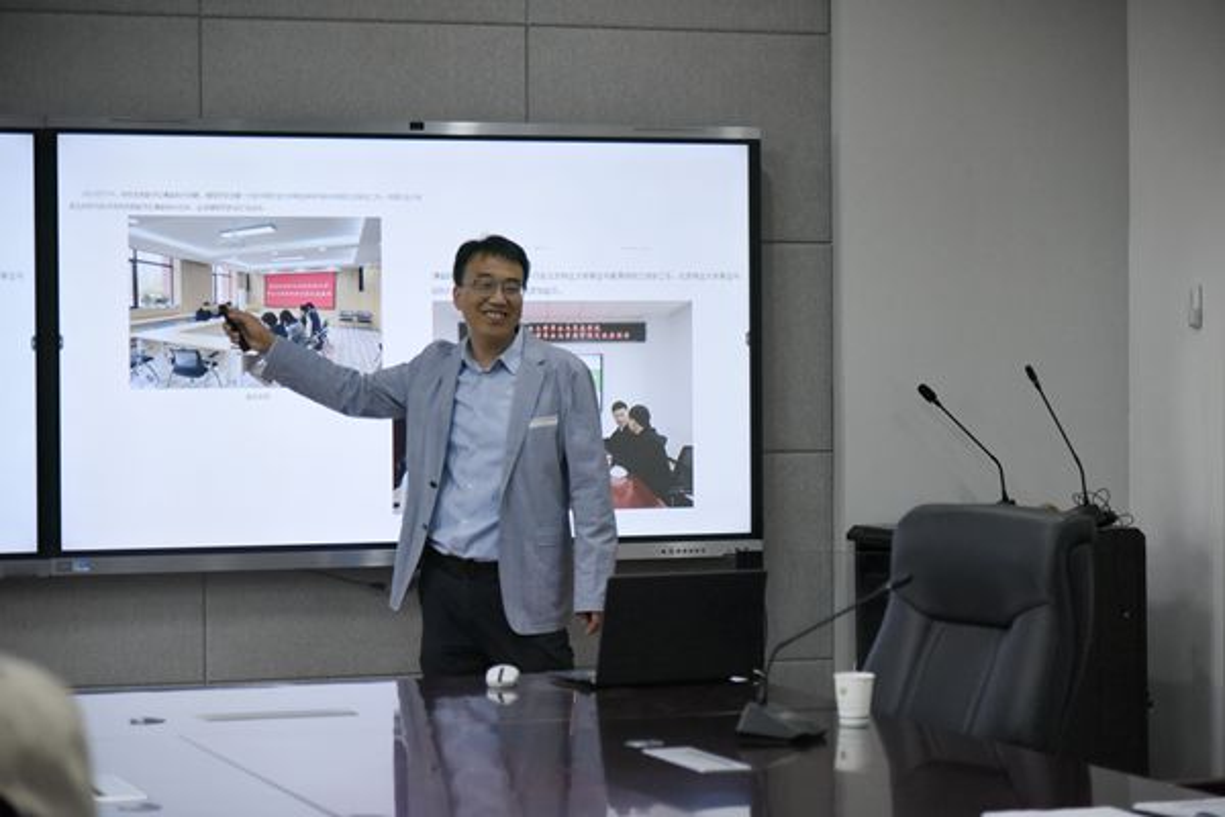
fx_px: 3232
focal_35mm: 95
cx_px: 612
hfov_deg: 21.5
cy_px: 408
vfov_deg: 14.4
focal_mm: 95
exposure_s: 1/1000
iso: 4000
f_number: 4
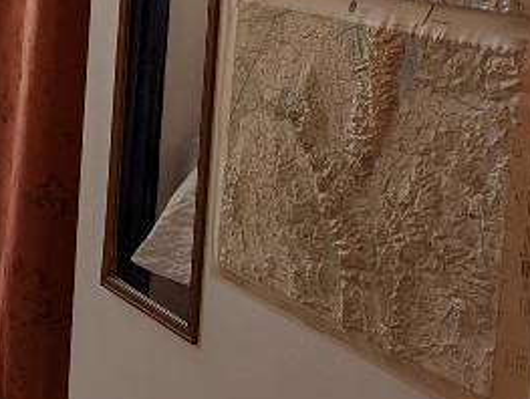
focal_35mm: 93
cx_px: -461
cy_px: 75
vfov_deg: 15.8
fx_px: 1426
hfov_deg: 16.9
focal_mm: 6.81
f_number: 1.85
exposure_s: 1/60
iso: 39
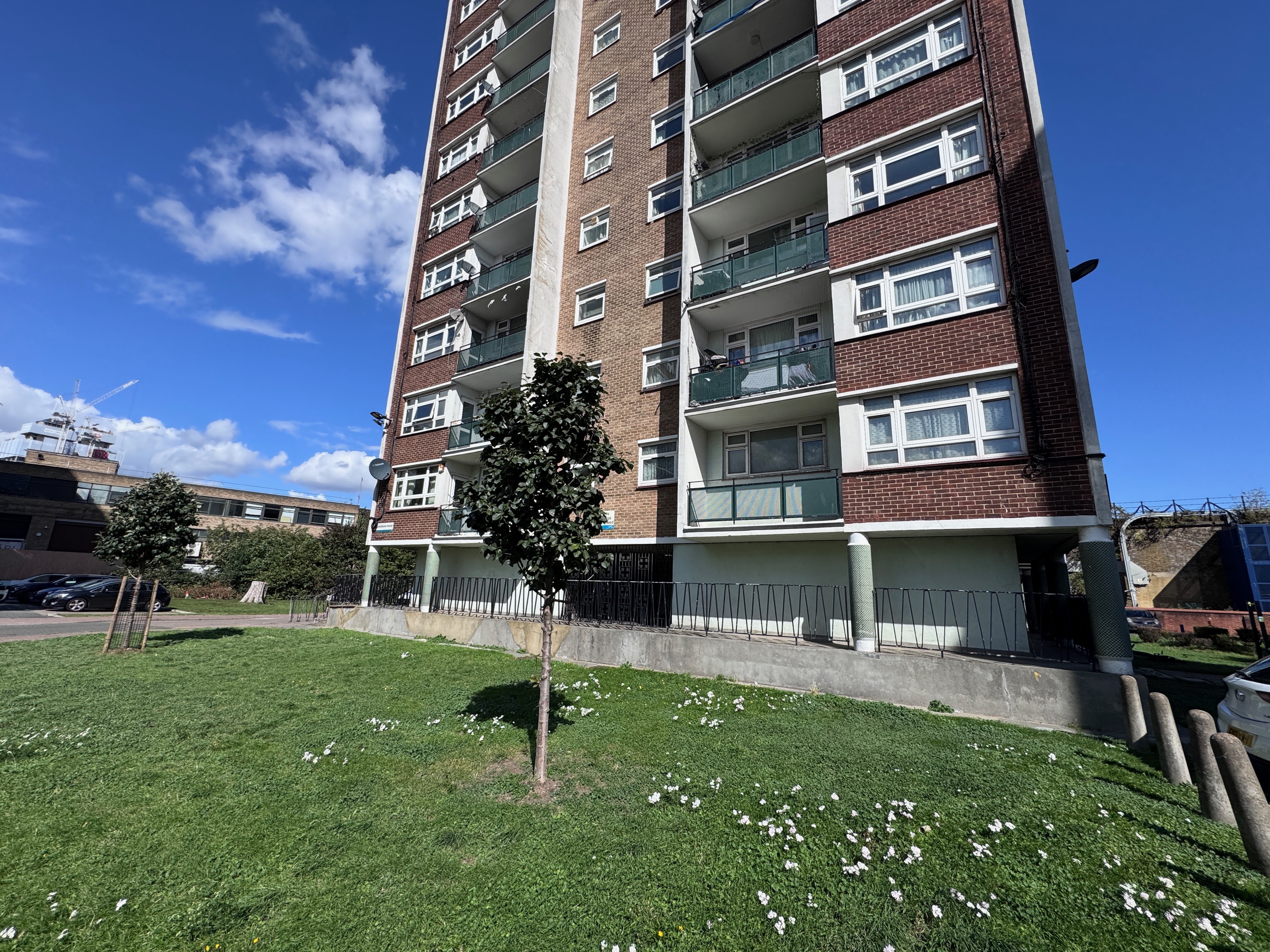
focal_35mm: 14
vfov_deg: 85.7
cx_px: 635
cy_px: 476
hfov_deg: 102.1
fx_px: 514
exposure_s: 1/2415
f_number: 2.2
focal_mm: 2.22
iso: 50
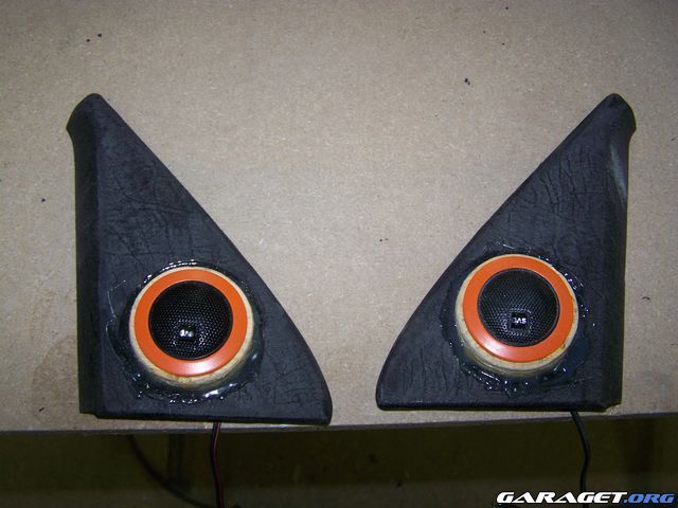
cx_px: 339
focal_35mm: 38
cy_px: 254
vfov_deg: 37.7
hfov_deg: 49.0
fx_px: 744
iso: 80
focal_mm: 6.3
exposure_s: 1/60
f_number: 2.8
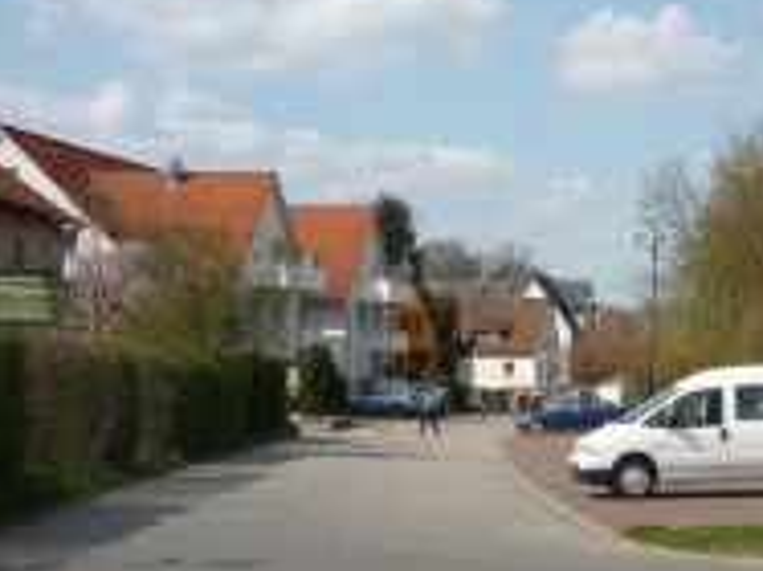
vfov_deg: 18.0
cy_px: 347
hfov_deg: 23.6
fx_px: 1806
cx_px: 579
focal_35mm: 82
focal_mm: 5.2
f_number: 5.6
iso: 100
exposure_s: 1/500
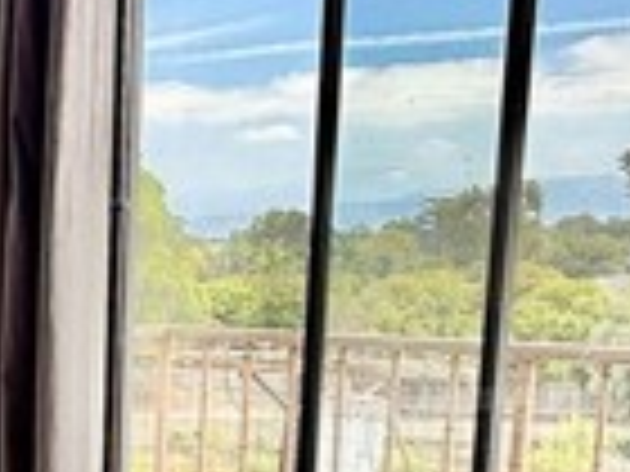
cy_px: 432
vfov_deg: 22.3
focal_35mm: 64
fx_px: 1165
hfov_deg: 23.5
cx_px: -342
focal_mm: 2.22
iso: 64
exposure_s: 1/205
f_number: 2.2
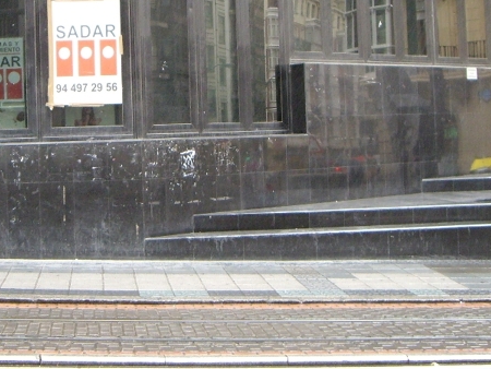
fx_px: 1079
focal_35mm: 76
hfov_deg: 25.4
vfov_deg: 19.2
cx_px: 125
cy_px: 80
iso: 200
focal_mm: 6.2
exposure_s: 1/40
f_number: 2.7
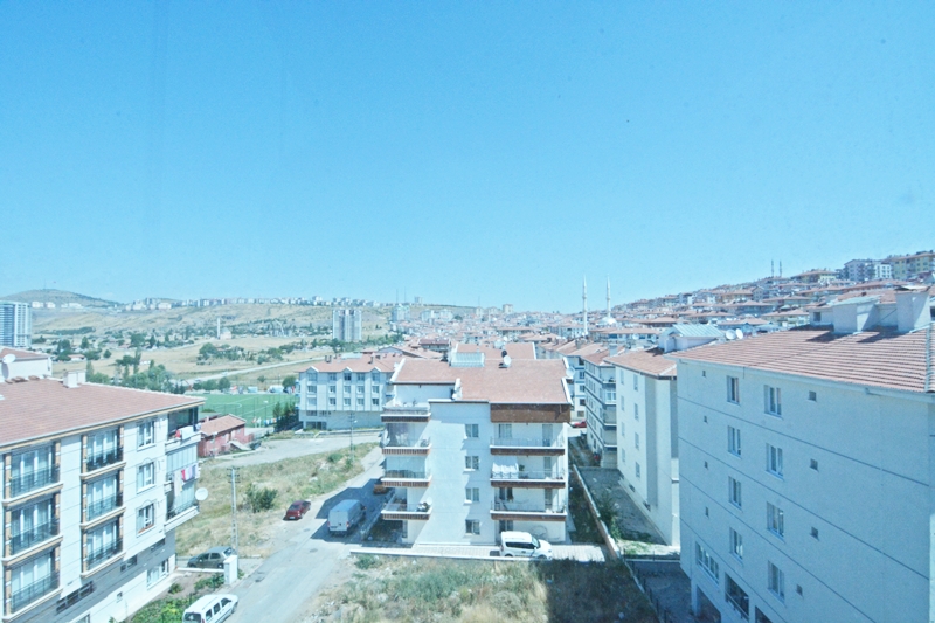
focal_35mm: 16
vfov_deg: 72.0
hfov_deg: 95.0
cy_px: 312
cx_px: 468
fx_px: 428
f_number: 22
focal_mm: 11
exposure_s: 1/400
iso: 1600
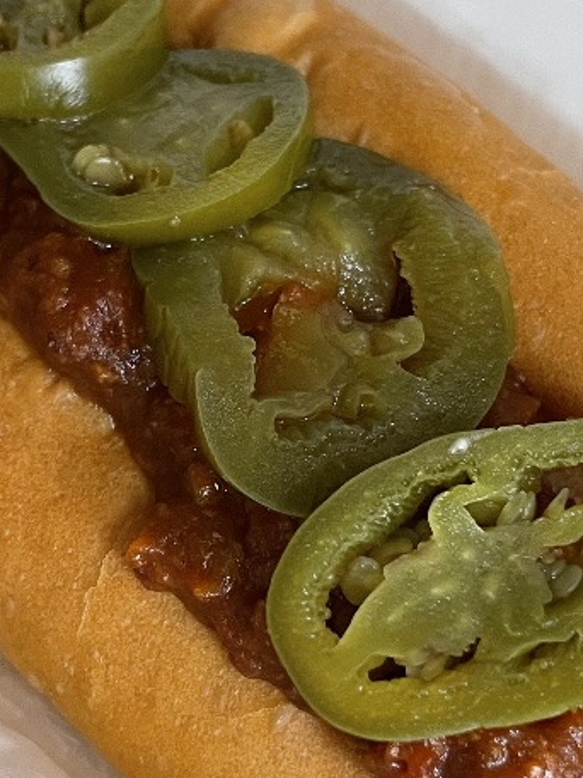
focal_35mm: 73
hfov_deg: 20.2
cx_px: 326
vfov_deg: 26.6
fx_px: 1639
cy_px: 462
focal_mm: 4.2
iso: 100
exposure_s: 1/50
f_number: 1.6
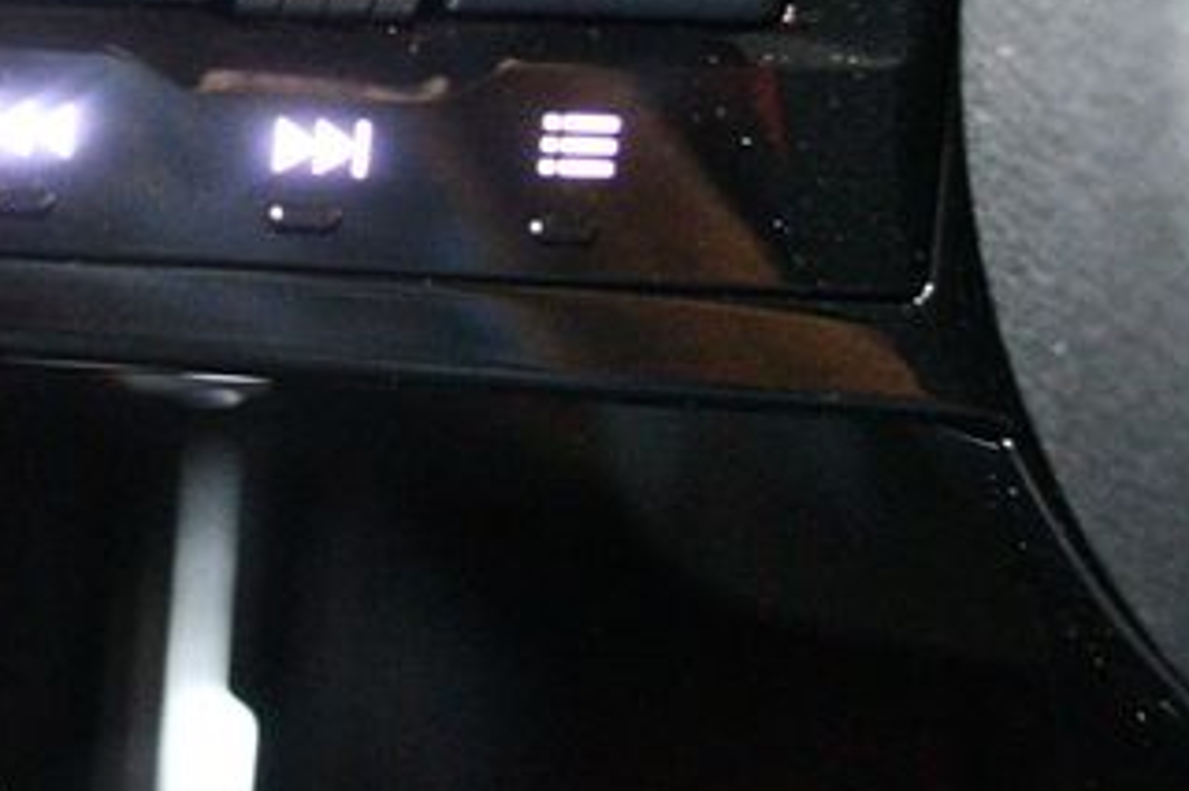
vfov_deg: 20.3
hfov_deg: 29.5
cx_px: 163
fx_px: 2179
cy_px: 111
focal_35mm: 66
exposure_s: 1/40
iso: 12800
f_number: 4
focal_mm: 22
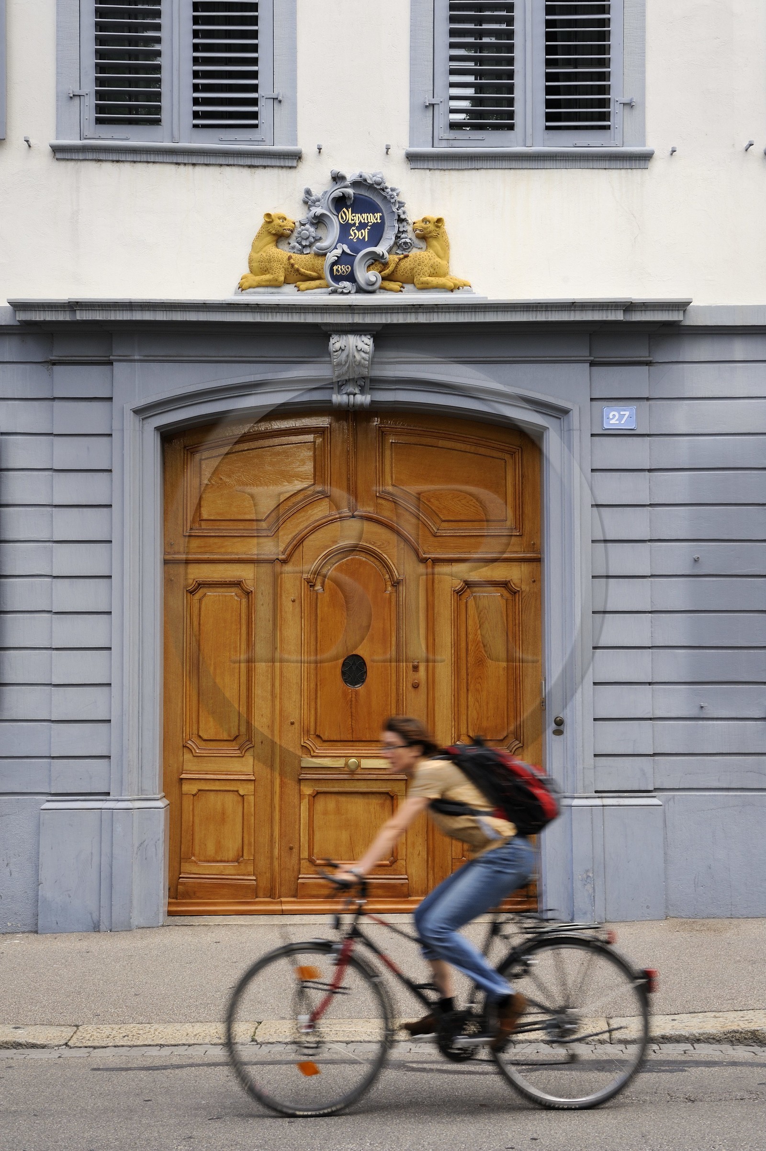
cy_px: 576
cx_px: 383
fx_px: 1598
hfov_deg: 27.0
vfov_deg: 39.6
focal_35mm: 50
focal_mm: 50
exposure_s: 1/125
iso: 400
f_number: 8
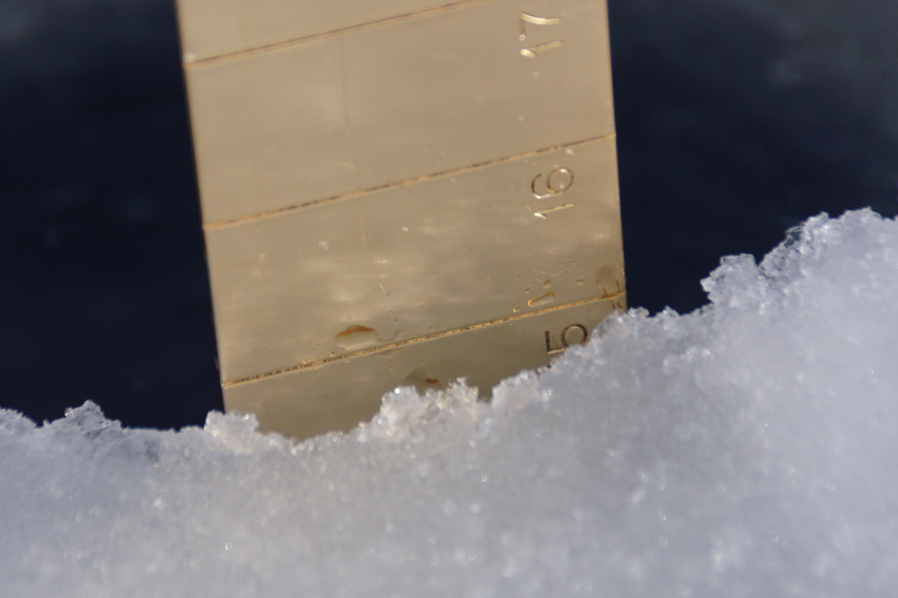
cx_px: 449
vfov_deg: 3.7
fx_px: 9351
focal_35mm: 375
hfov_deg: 5.5
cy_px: 299
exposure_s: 1/400
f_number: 6.3
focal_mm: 250
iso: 200
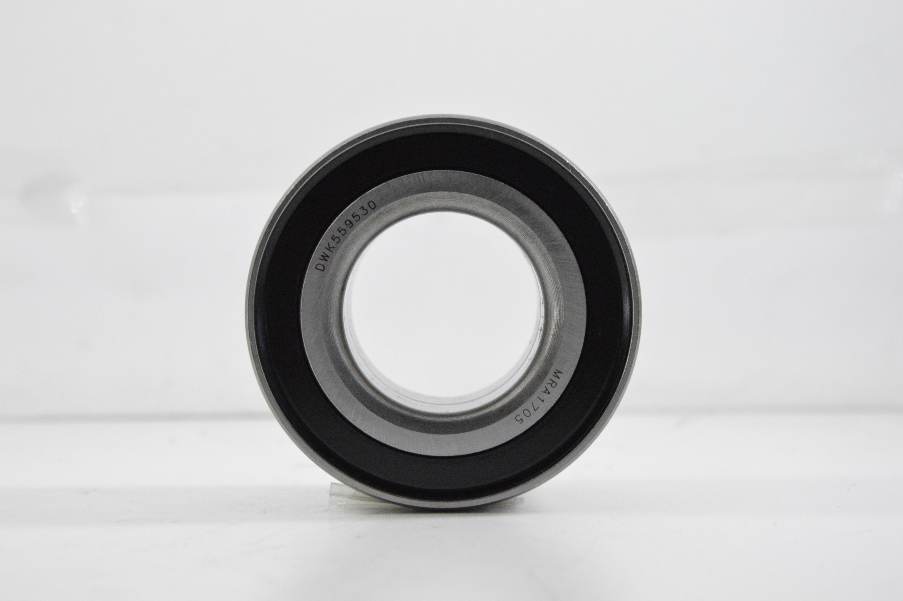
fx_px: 2631
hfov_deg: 19.5
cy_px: 300
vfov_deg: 13.0
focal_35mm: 105
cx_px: 452
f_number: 8
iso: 3200
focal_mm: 70
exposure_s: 1/100
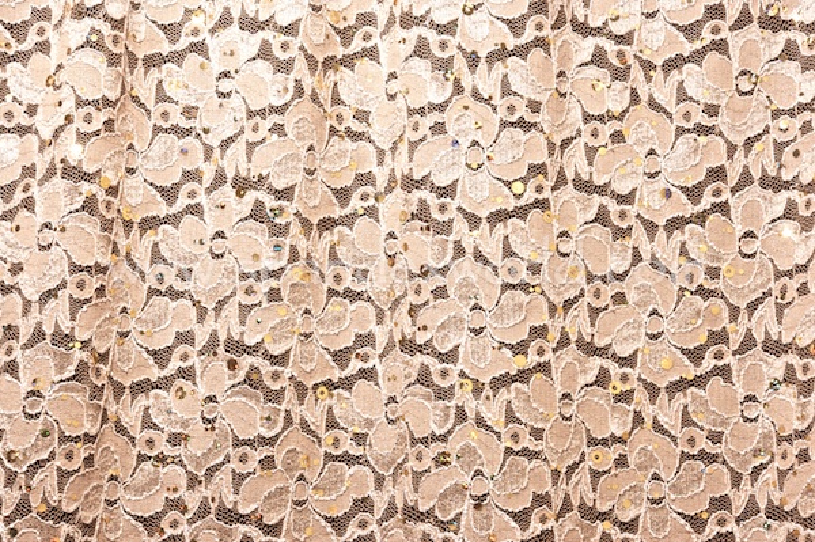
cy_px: 271
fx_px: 2375
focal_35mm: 105
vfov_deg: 13.0
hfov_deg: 19.5
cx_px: 408
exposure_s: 1/640
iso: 400
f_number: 14
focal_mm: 70
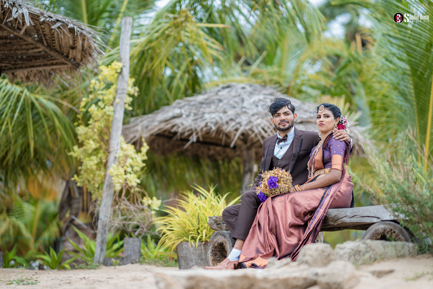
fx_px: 1022
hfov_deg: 23.9
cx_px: 216
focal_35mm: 85
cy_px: 144
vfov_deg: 16.1
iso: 50
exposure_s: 1/400
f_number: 1.6
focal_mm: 85
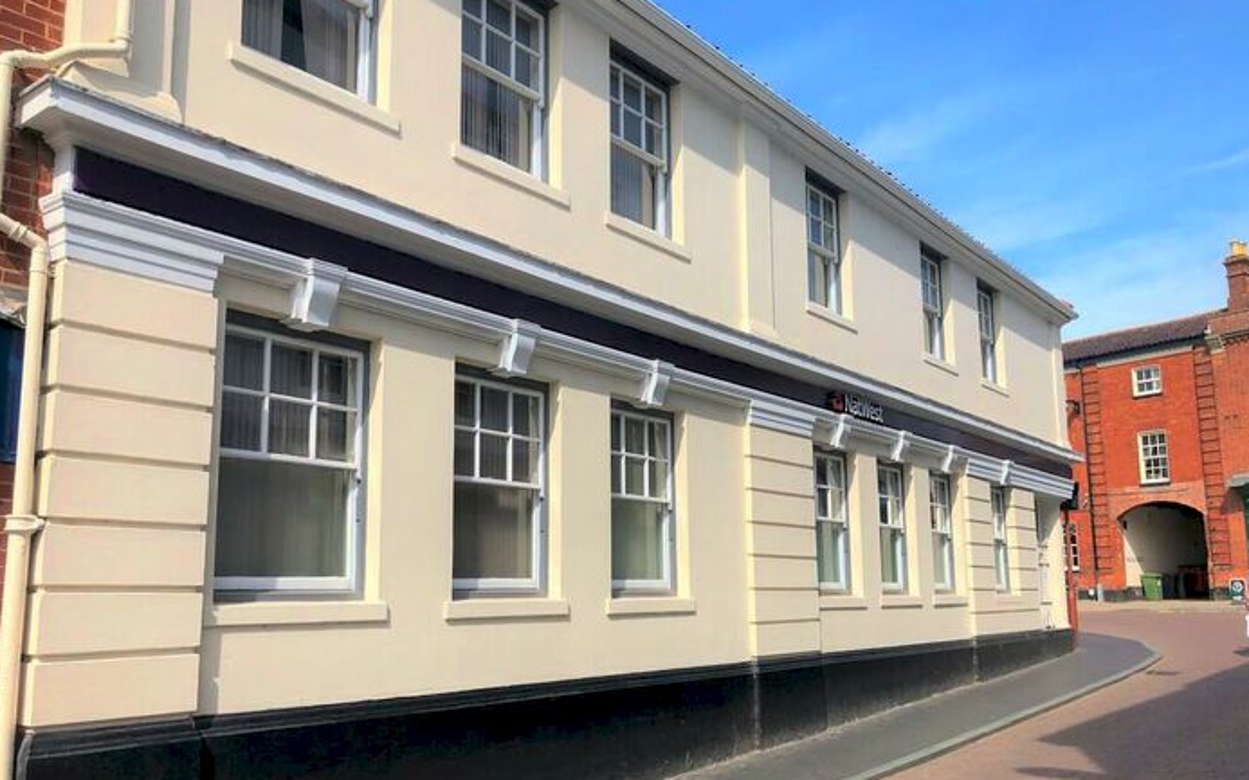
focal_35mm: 30
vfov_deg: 41.7
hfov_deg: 62.9
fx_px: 1021
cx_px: 624
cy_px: 449
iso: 20
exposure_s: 1/2183
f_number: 1.8
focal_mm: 3.99
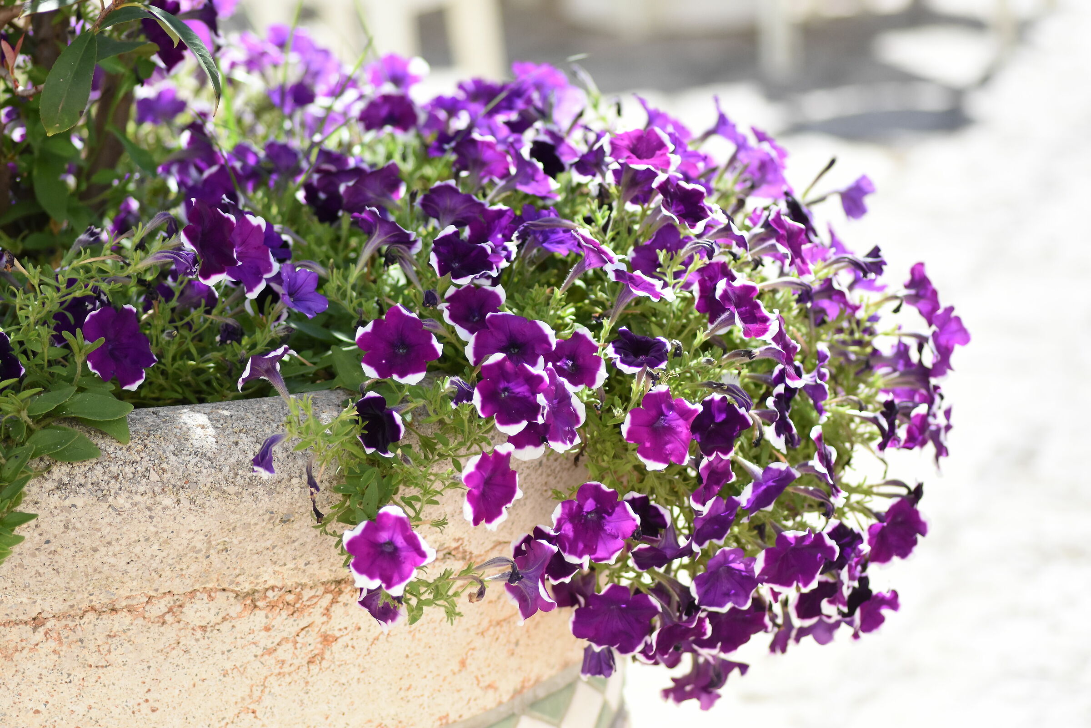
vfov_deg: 9.1
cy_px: 364
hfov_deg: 13.7
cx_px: 546
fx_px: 4545
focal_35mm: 150
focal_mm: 100
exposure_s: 1/8000
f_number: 3.3
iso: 1000
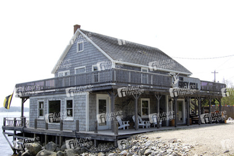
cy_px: 78
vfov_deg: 31.8
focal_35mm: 42
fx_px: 273
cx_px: 117
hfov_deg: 46.4
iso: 400
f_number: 9
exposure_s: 1/320
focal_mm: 28
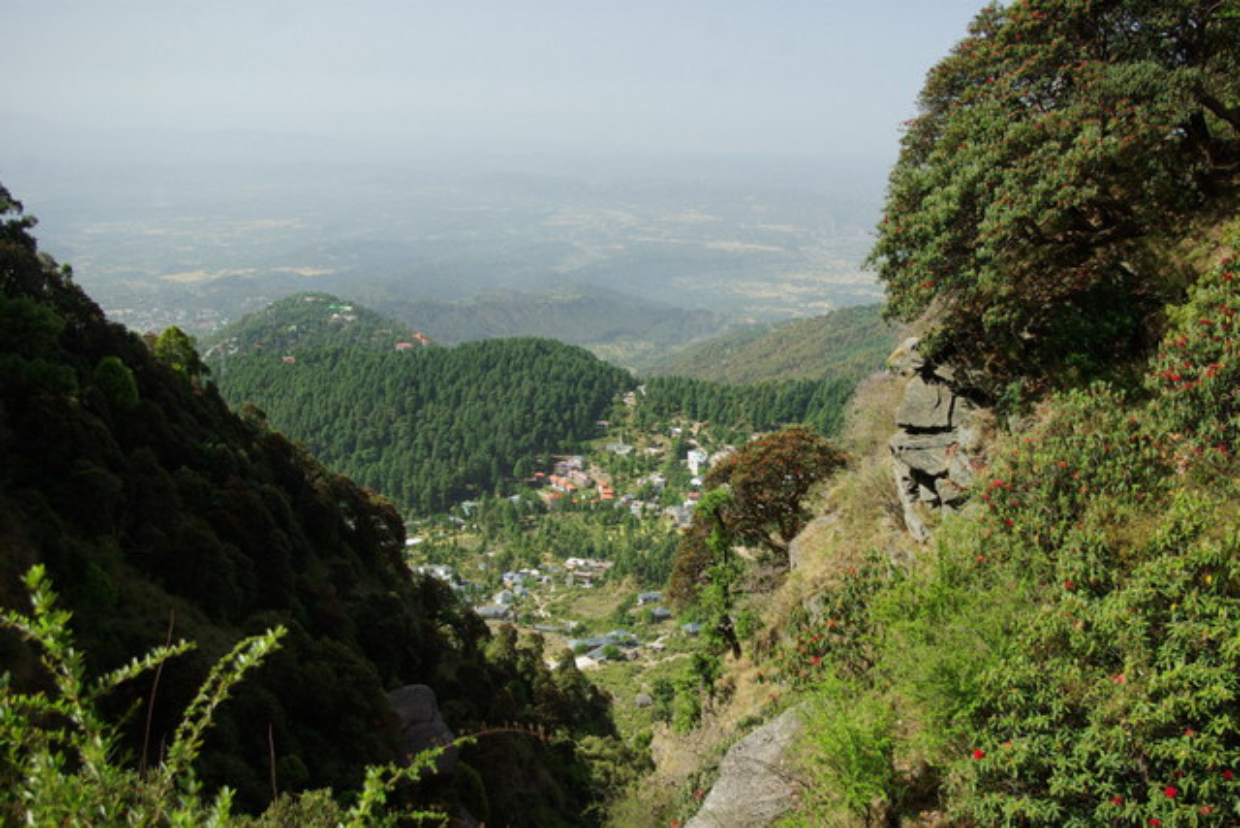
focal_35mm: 36
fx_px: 1240
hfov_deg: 53.1
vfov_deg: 36.9
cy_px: 414
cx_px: 620
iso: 100
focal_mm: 24
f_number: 5.6
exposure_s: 1/90
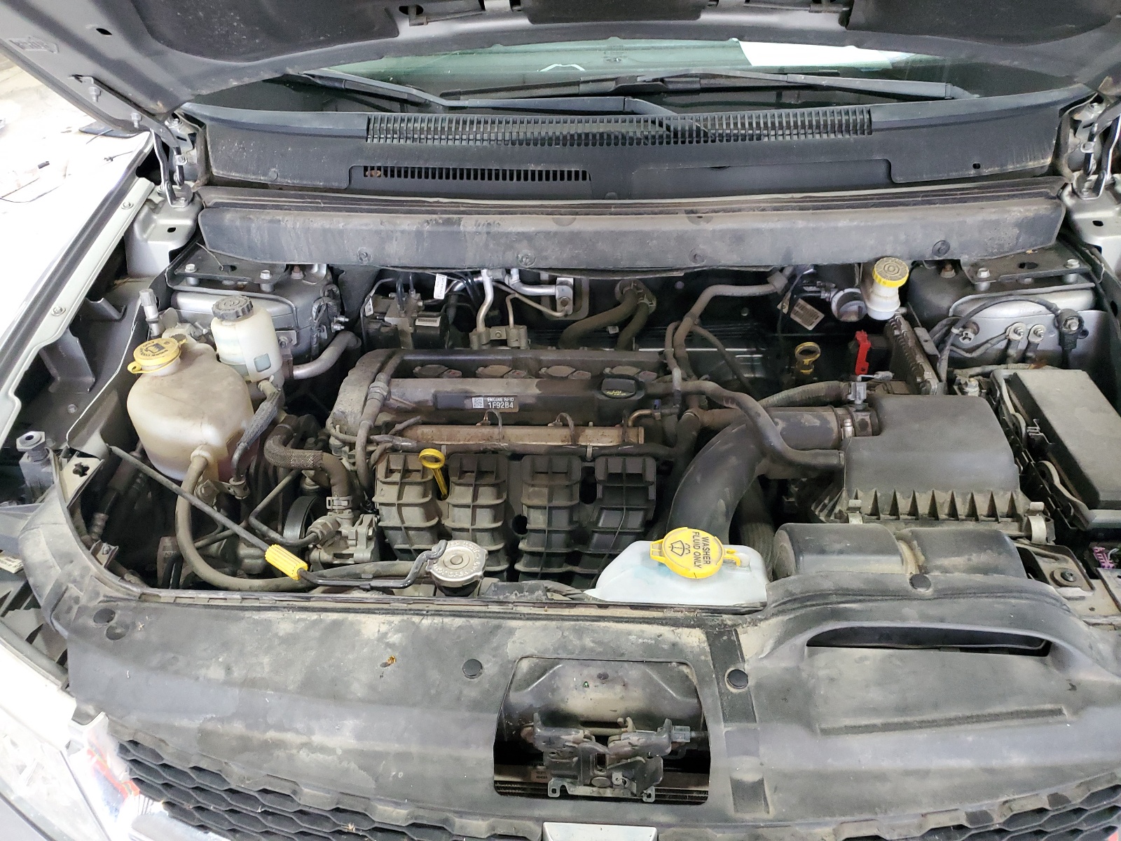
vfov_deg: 53.1
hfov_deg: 67.3
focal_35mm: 26
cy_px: 420
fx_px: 842
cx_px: 560
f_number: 1.5
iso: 418
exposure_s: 1/60.2
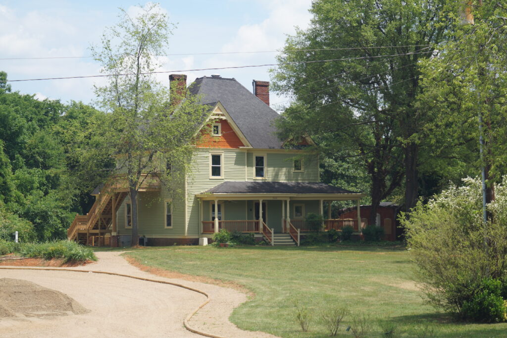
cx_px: 254
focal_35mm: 82
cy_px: 169
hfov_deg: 24.6
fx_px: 1161
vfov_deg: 16.5
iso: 100
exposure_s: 1/320
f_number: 5.6
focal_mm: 55
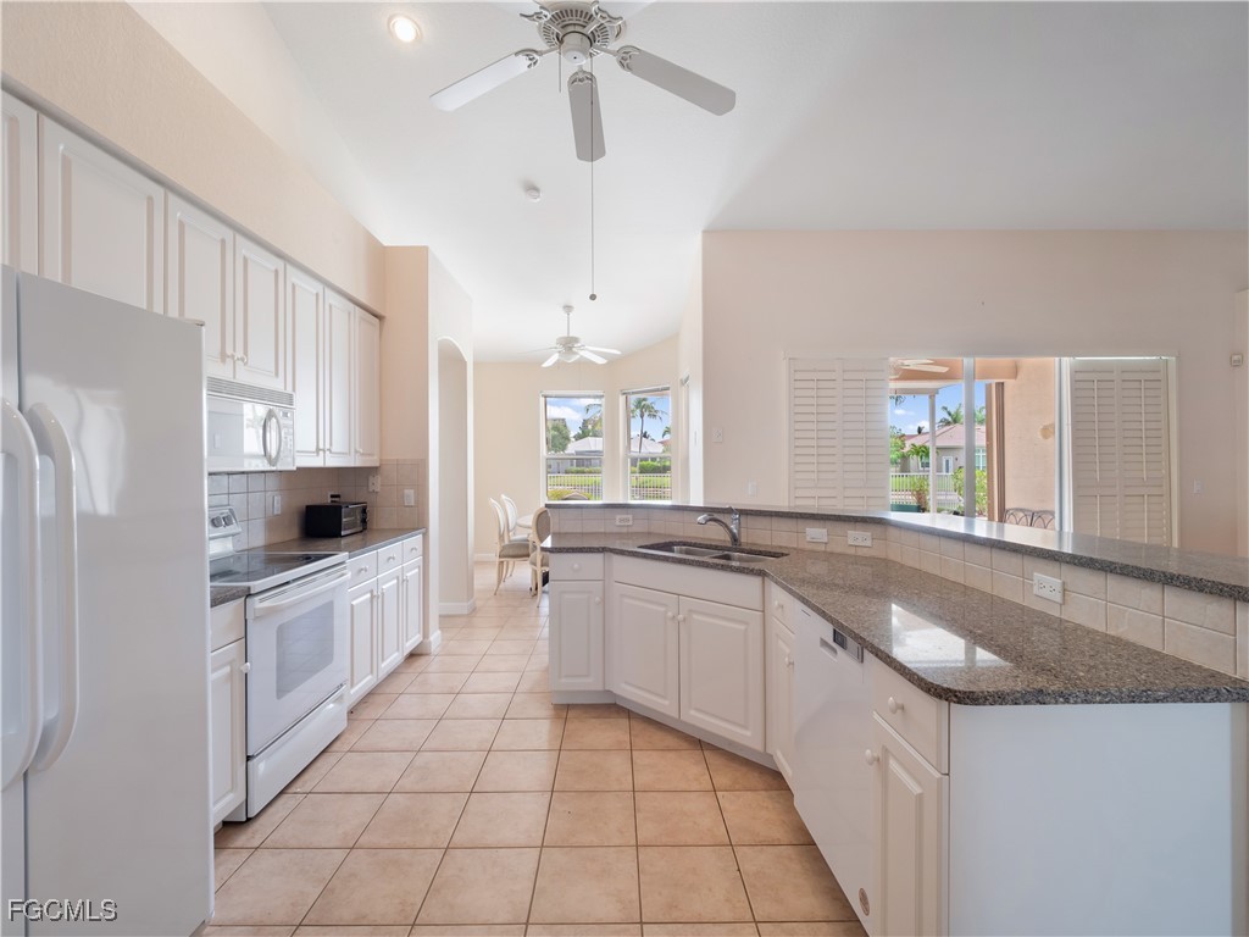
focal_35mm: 14
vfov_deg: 85.7
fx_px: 505
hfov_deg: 102.1
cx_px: 624
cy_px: 468
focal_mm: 7
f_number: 7.1
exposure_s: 1/6
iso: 200
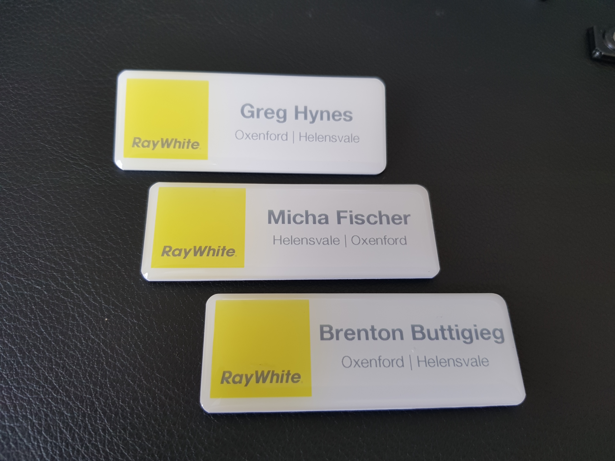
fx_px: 462
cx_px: 308
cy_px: 230
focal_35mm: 26
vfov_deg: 53.1
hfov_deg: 67.3
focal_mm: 4.3
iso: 64
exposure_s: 1/50
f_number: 1.7
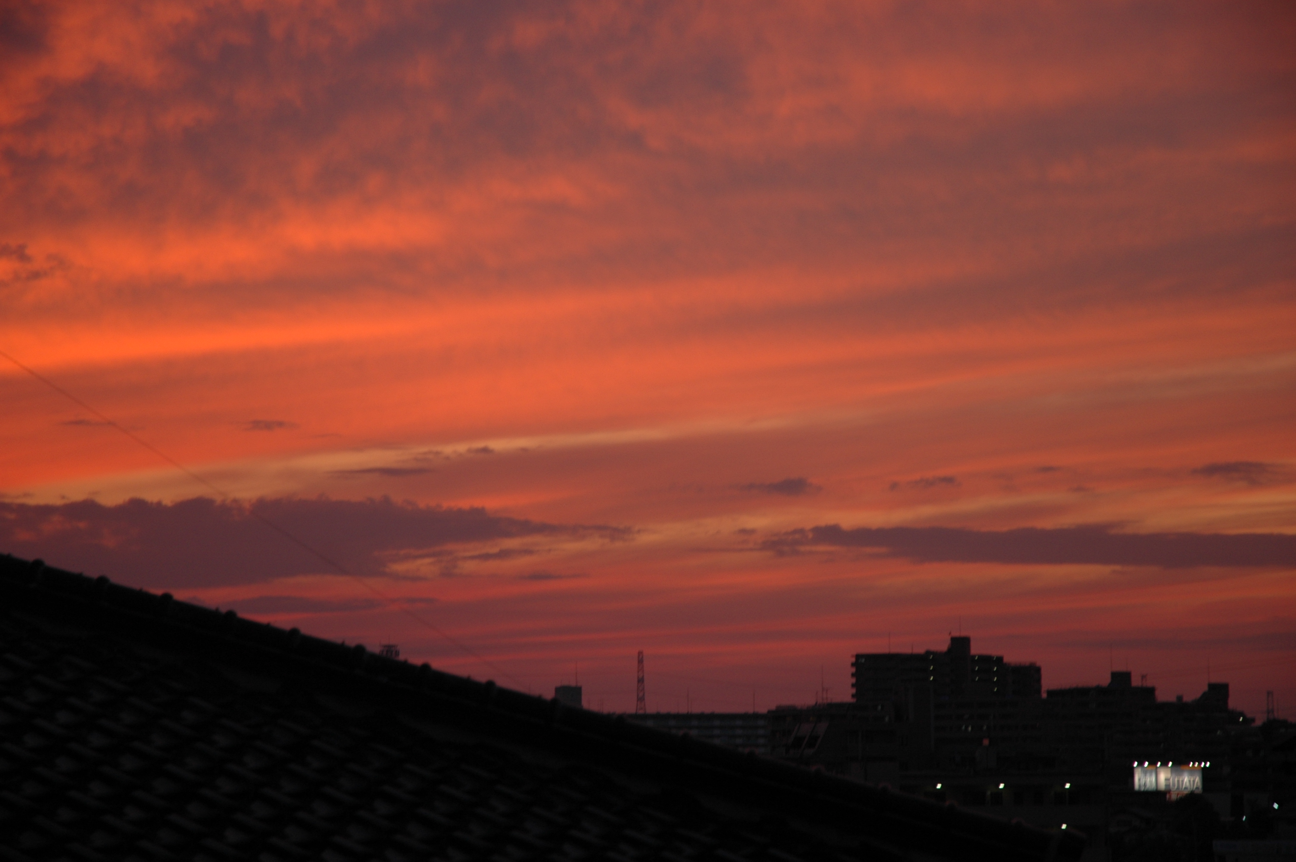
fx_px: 3777
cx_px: 648
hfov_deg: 19.5
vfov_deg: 13.0
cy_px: 431
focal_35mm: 105
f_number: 4.5
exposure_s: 1/40
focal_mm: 70
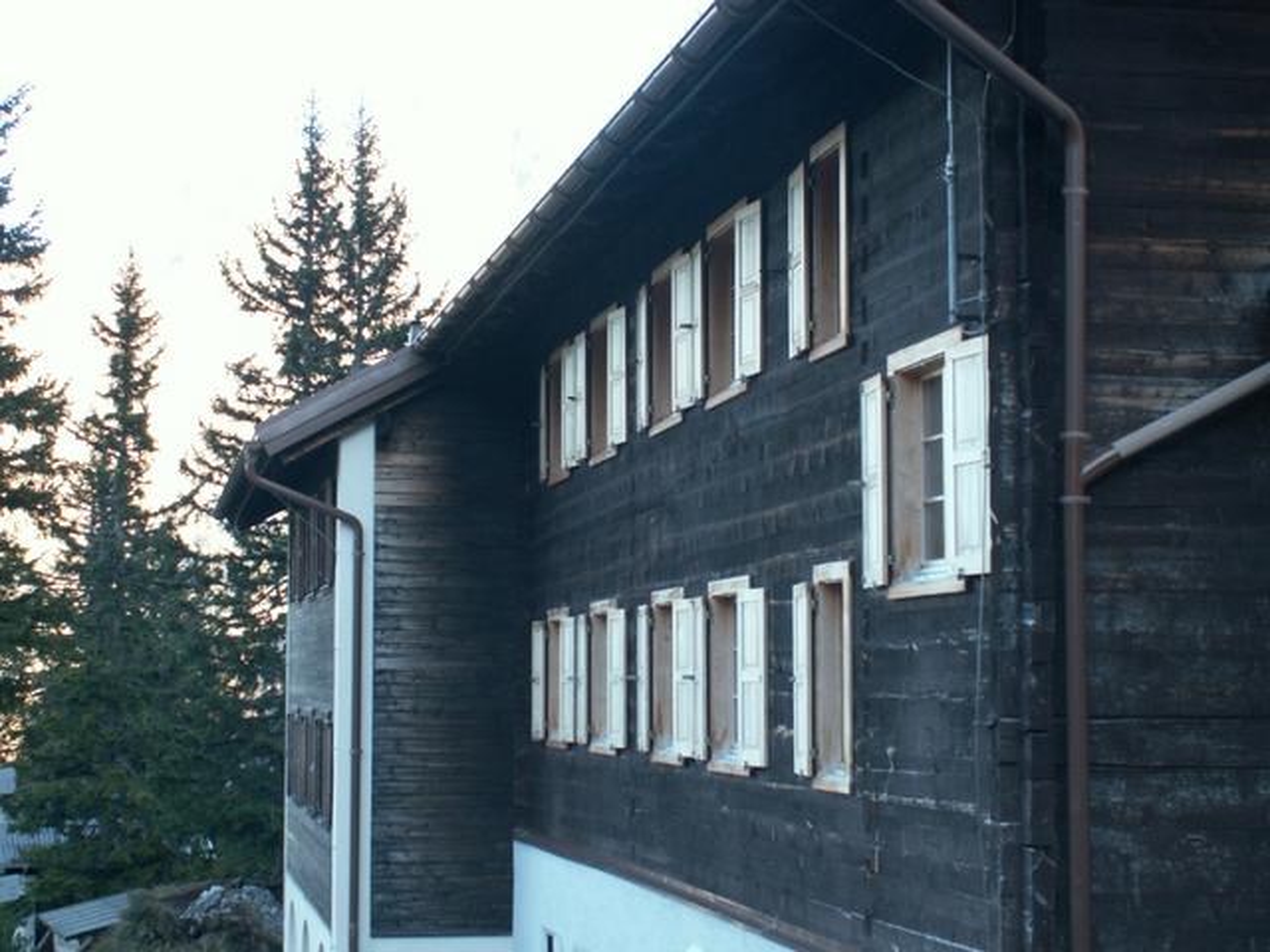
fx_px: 2128
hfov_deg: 33.2
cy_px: 476
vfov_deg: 25.2
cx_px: 635
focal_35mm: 58
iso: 64
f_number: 3.2
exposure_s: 1/40
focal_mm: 9.7
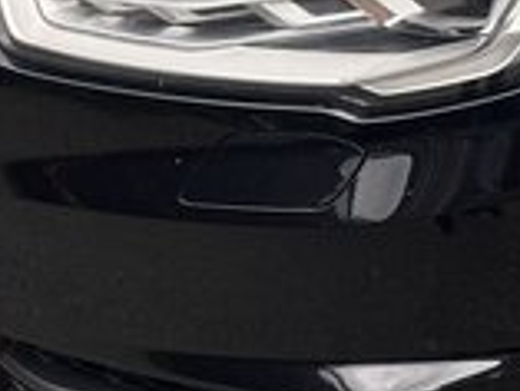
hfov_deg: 14.1
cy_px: -192
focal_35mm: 122
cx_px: 970
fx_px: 1834
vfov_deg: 11.7
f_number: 1.78
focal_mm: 6.76
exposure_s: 1/390
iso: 80
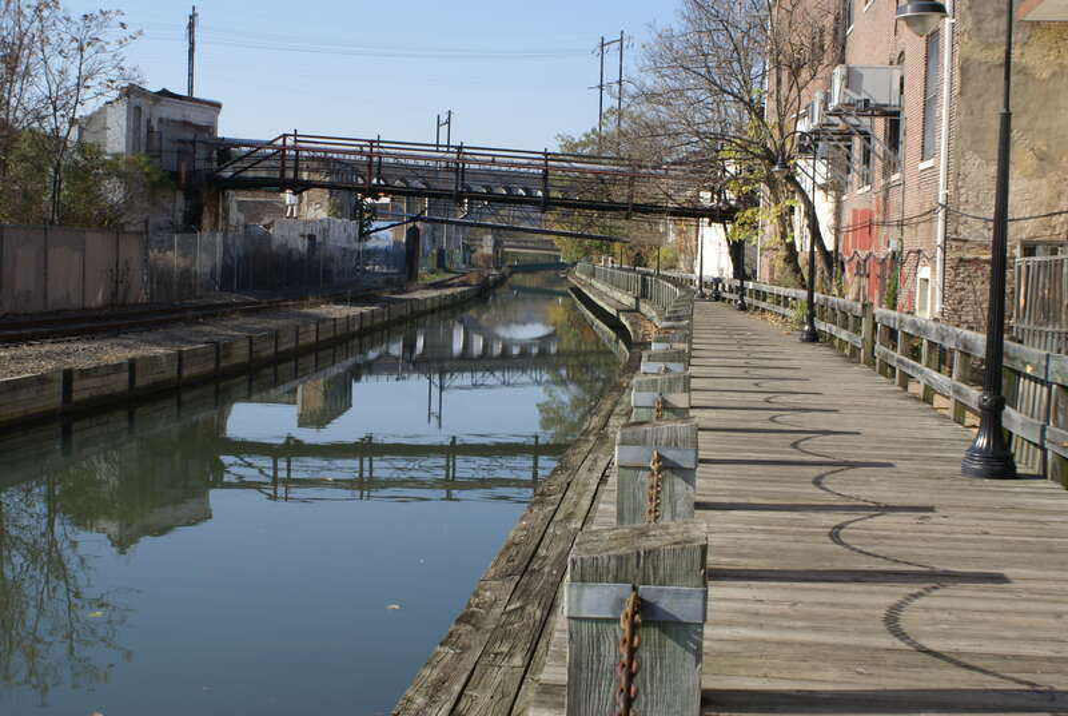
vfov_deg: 25.8
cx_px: 534
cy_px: 358
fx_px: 1560
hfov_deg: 37.8
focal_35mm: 52
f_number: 13
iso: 100
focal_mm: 35
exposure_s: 1/80
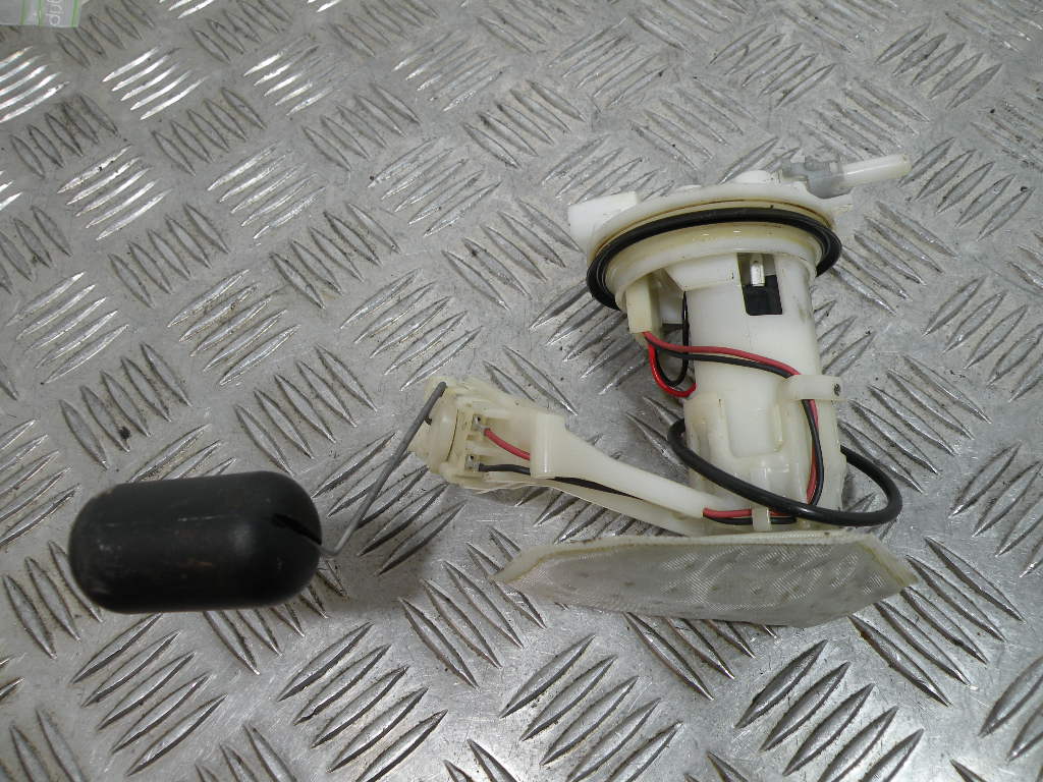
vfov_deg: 51.4
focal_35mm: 27
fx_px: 814
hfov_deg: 65.3
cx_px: 522
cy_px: 391
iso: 64
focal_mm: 4.7
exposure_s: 1/81
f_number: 3.2
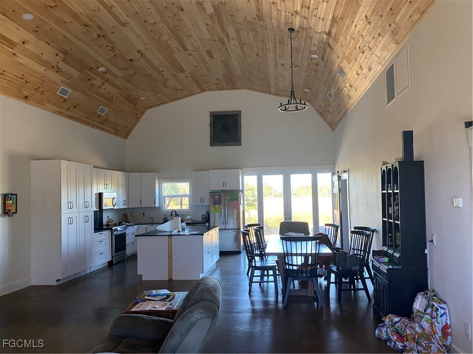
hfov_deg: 67.3
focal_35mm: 26
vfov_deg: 53.1
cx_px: 236
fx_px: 355
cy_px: 177
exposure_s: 1/60
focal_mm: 4.25
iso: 500
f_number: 1.8
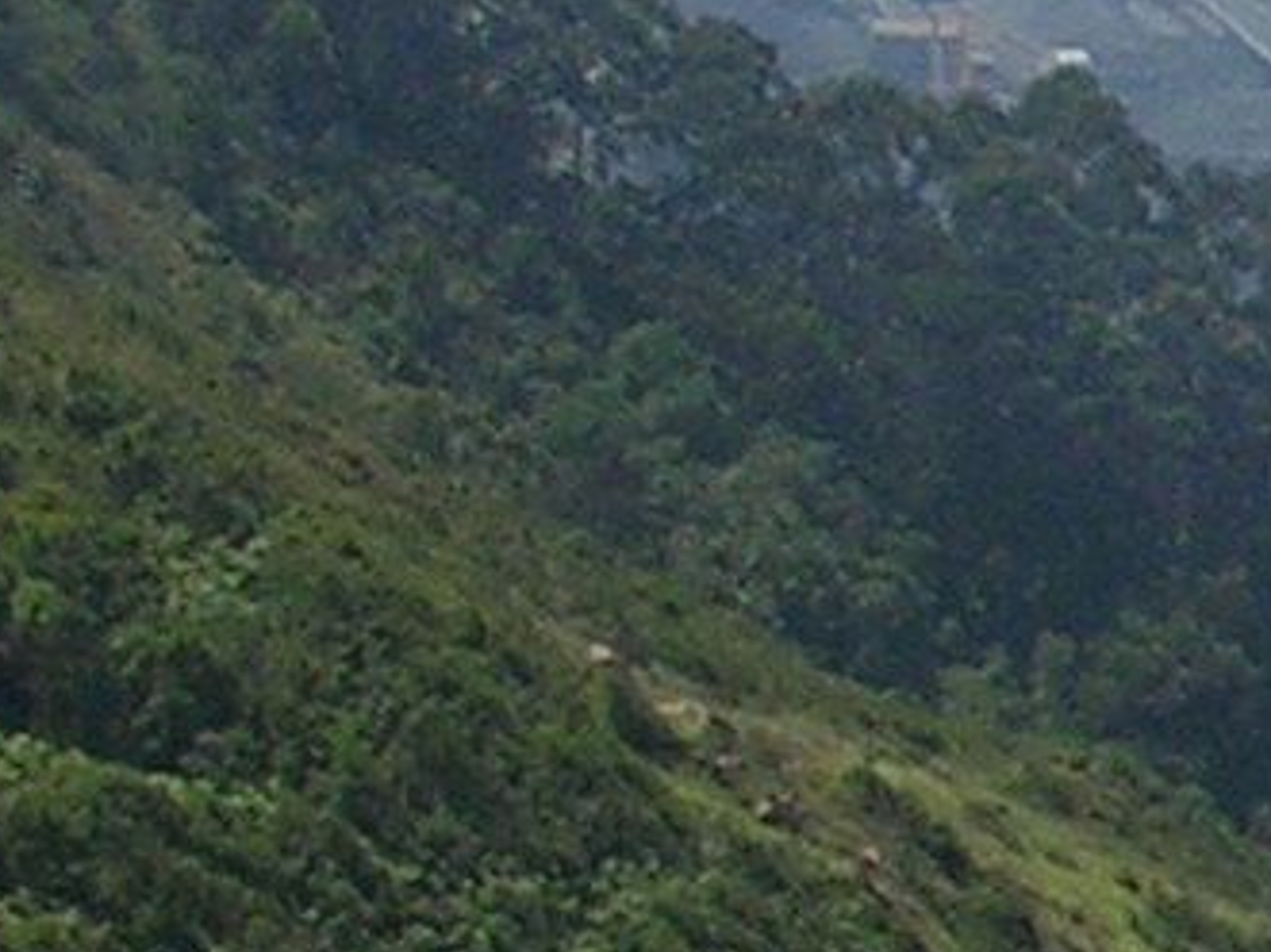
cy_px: 545
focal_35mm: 254
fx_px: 9323
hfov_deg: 7.2
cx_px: 3444
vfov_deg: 5.8
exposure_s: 1/248
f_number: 5.8
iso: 50
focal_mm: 6.2
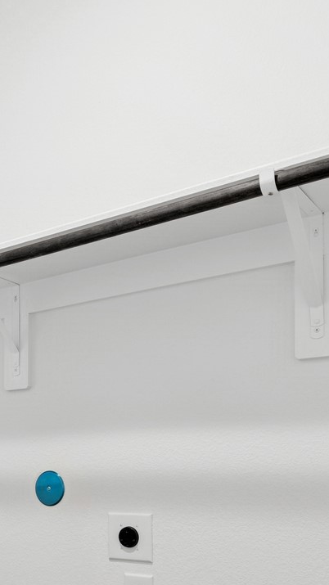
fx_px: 652
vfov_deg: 45.9
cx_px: -26
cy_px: 466
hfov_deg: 26.3
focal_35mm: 42
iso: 100
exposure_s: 1/6
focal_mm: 14
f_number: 8
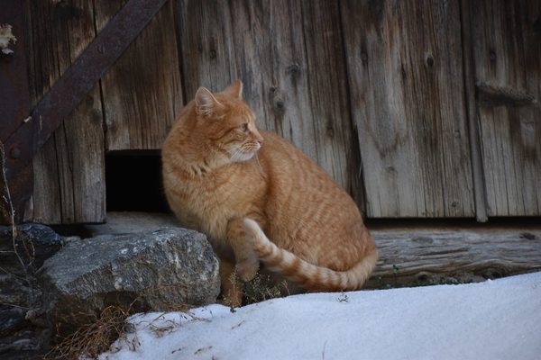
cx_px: 270
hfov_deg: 9.8
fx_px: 3156
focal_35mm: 210
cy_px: 180
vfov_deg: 6.5
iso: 125
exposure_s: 1/80
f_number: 5.6
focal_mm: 140
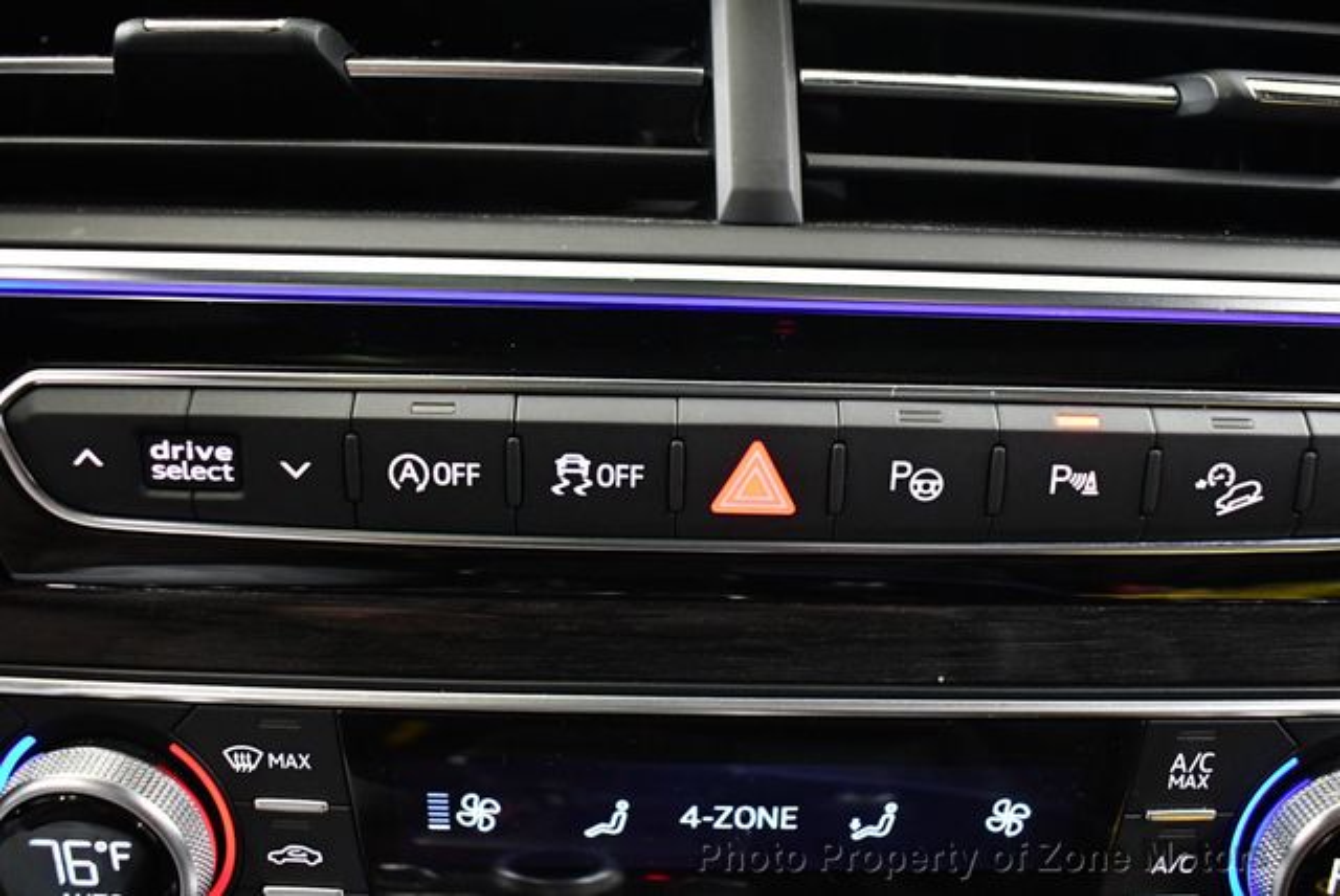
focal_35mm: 36
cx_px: 670
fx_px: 1341
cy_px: 448
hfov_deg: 53.1
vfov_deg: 36.9
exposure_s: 1/60
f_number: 3.5
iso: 3600
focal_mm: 18
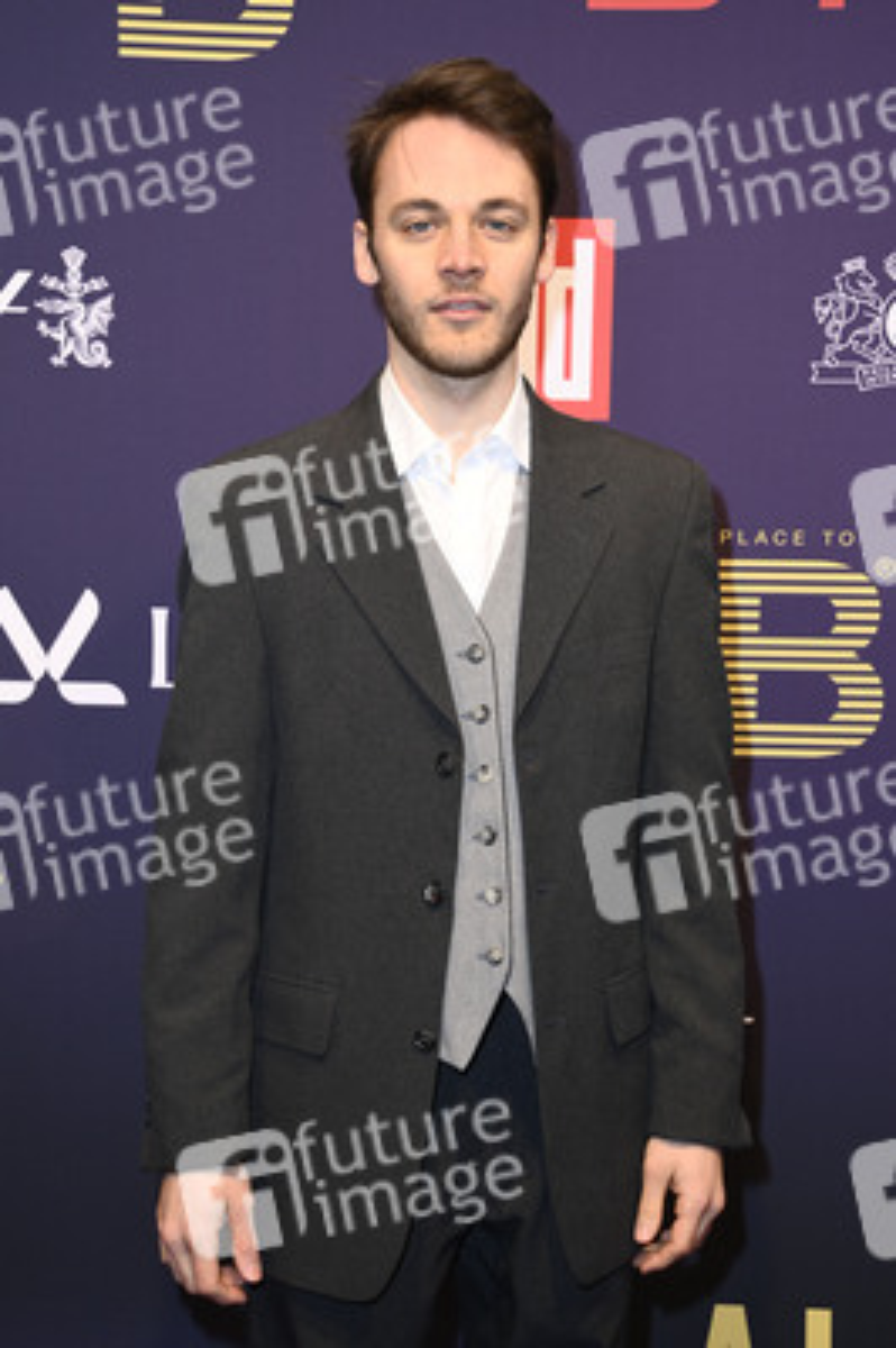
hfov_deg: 20.9
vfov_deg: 31.0
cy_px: 674
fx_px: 2431
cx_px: 448
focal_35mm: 65
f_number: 6.3
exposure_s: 1/250
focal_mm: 65
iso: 500
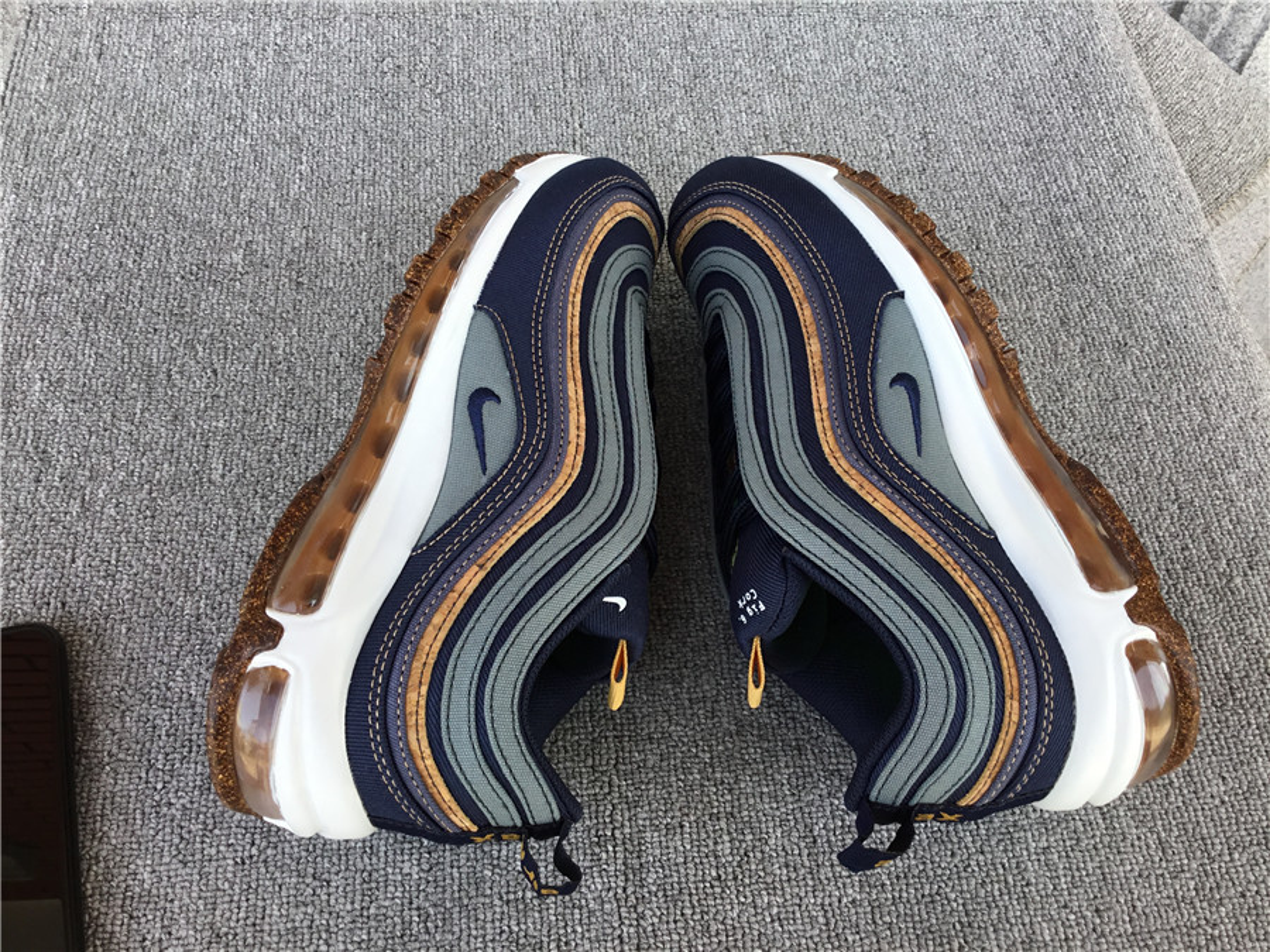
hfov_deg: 58.4
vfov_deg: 45.4
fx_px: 1137
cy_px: 476
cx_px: 635
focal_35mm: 31
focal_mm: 3.3
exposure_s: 1/114
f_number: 2.4
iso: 25
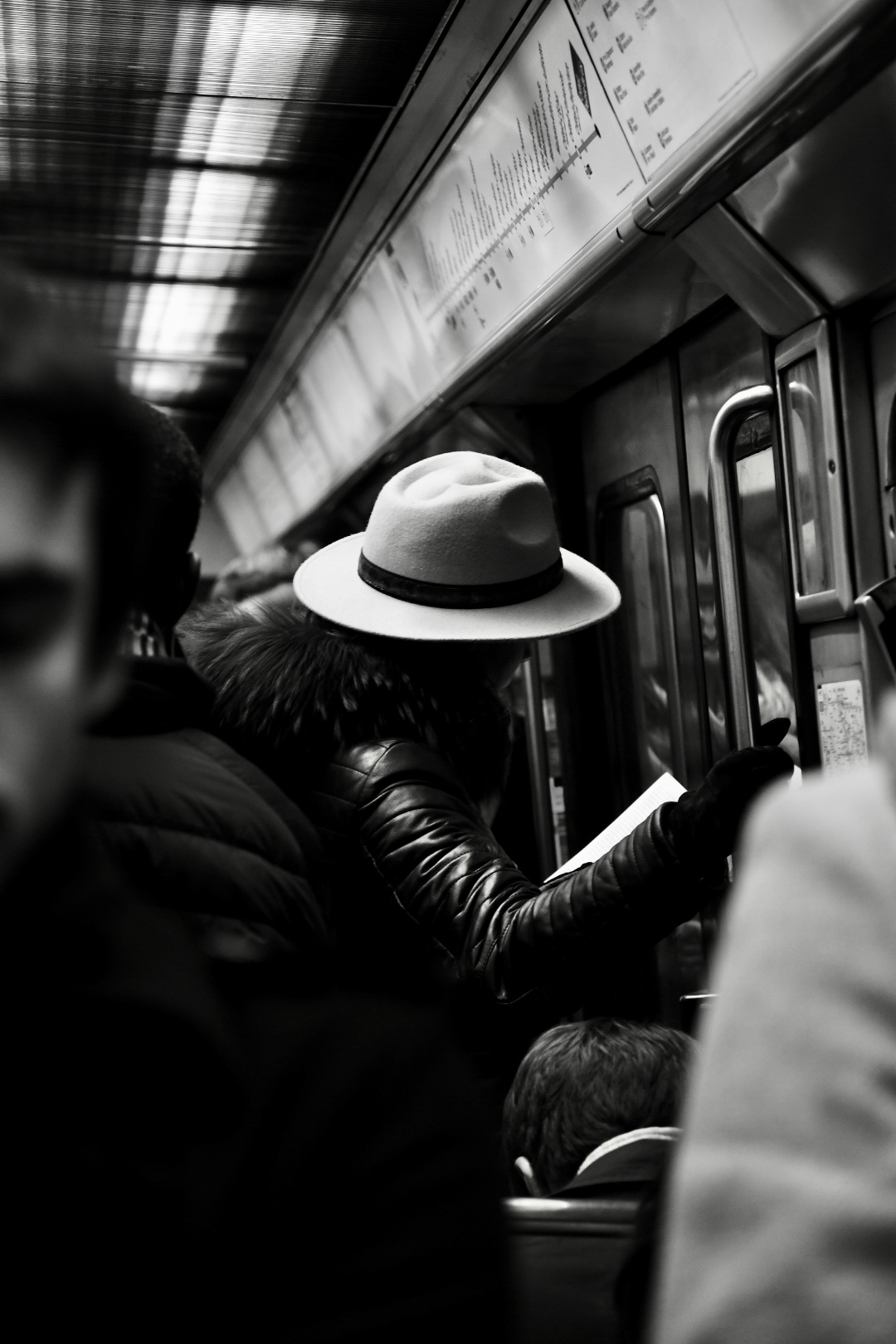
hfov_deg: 11.4
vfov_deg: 17.1
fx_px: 4480
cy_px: 672
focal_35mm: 120
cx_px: 448
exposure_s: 1/30
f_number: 4
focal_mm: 80
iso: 1000
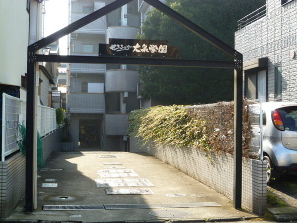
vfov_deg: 27.5
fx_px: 455
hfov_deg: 36.2
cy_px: 112
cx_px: 148
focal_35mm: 53
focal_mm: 9.5
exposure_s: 1/125
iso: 80
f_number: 4.2
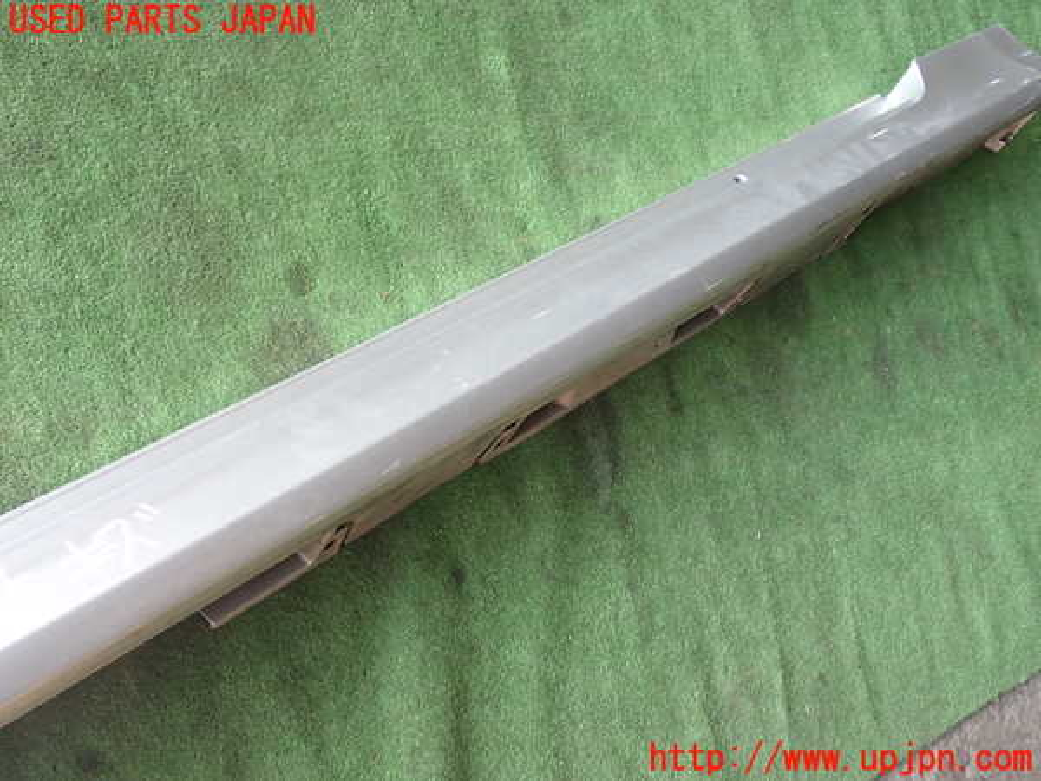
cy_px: 390
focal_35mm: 38
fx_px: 1143
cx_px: 520
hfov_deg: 49.0
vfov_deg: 37.7
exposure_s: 1/80
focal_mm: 6.83
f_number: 2.7
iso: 200
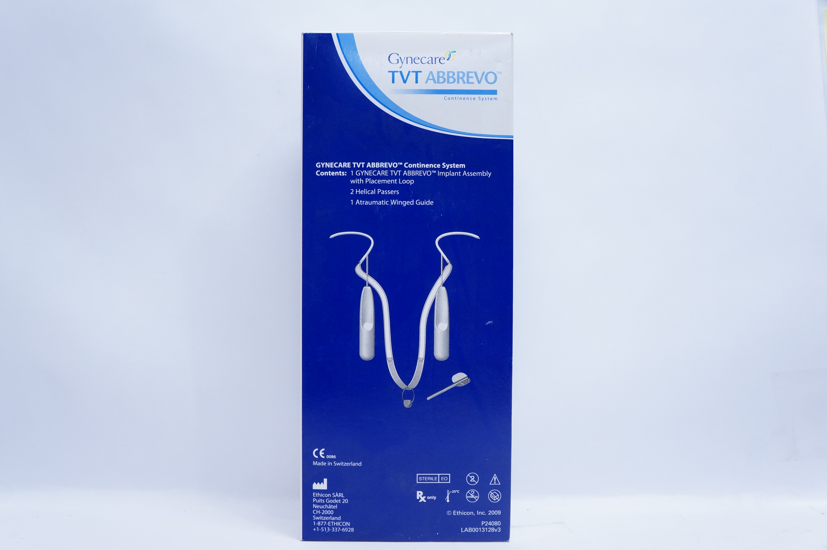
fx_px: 757
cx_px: 414
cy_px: 275
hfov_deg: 57.3
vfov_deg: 39.9
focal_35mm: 33
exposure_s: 1/60
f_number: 5.6
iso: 800
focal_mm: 22
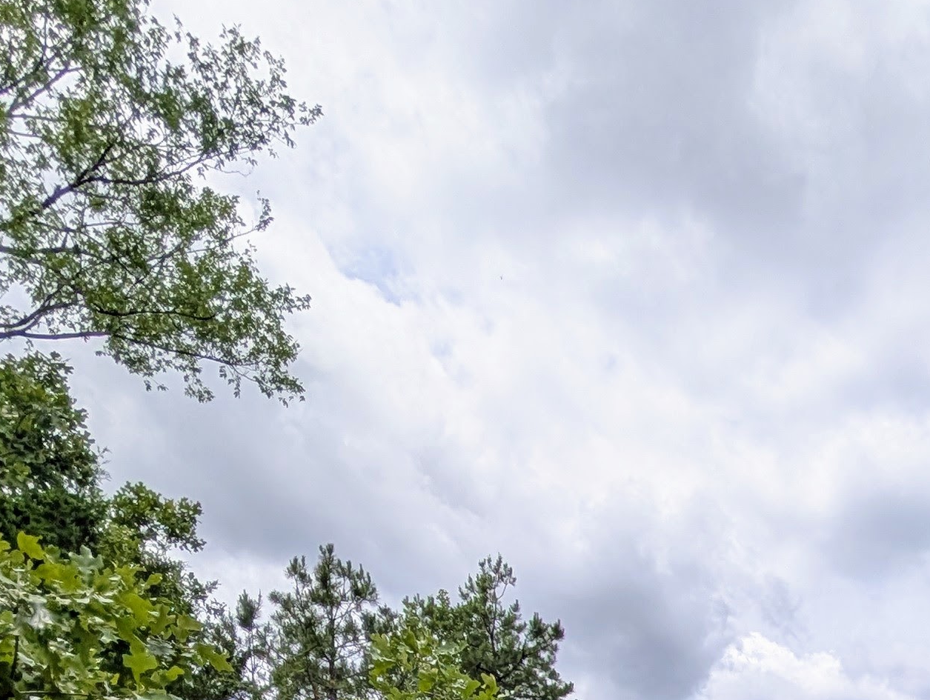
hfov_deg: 43.6
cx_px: 838
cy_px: 1098
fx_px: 1049
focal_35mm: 39
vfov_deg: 25.5
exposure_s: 1/4184
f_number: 1.7
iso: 53
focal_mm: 2.02
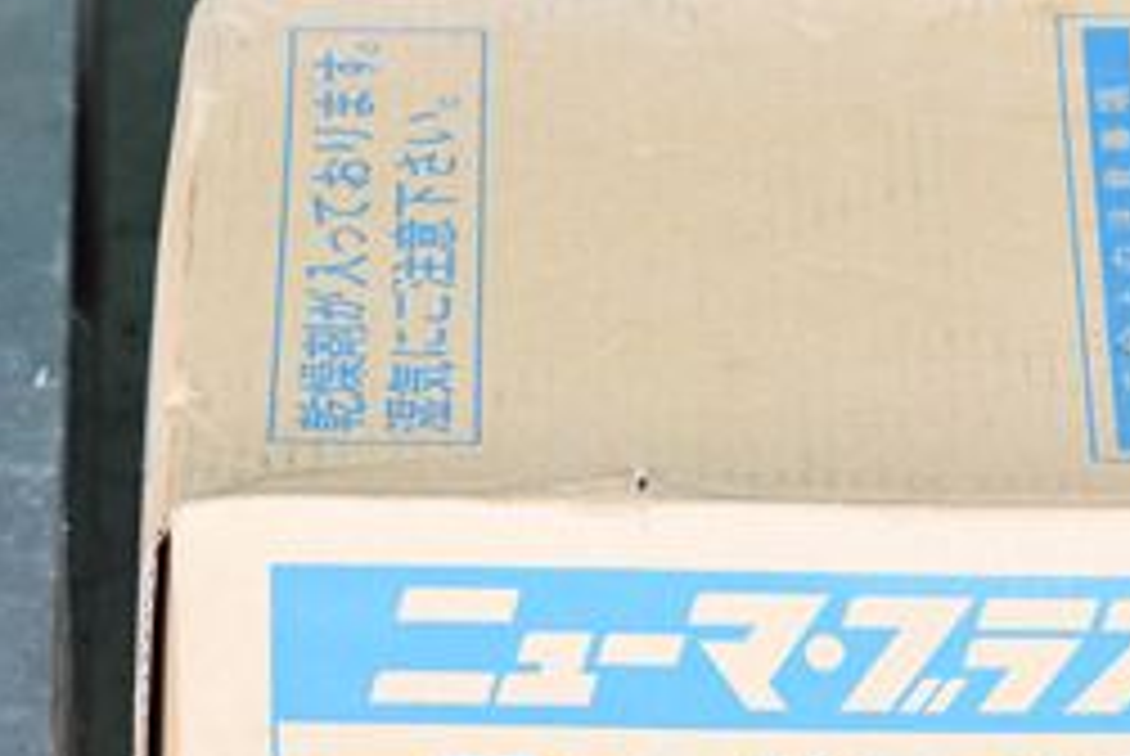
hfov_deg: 9.5
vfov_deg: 6.4
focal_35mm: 215
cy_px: 603
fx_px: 6756
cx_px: 815
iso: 1250
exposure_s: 1/10
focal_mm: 72
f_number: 6.3
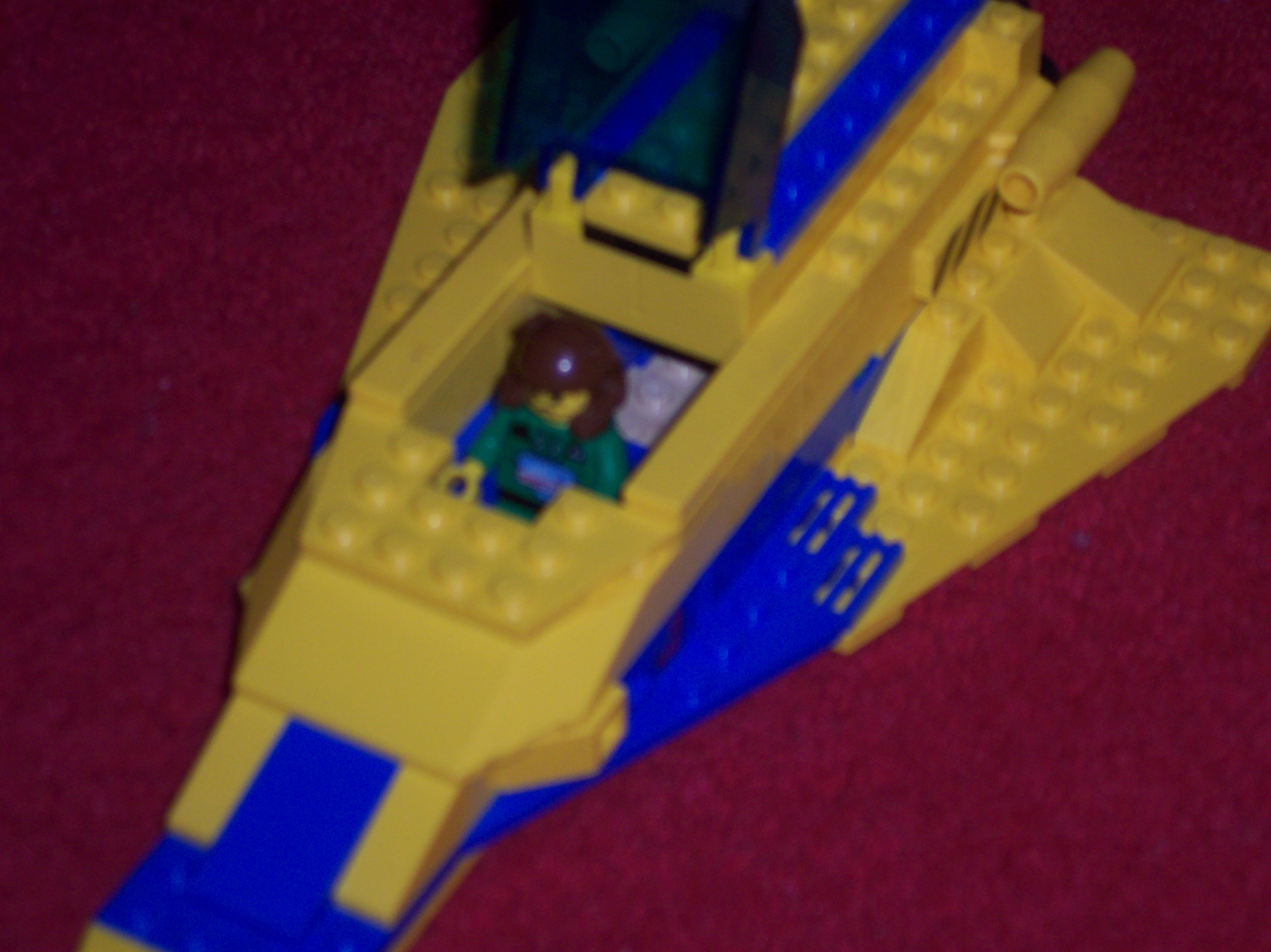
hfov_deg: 17.3
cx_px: 636
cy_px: 476
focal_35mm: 114
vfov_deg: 13.0
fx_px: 4183
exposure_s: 1/90
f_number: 4.8
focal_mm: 24
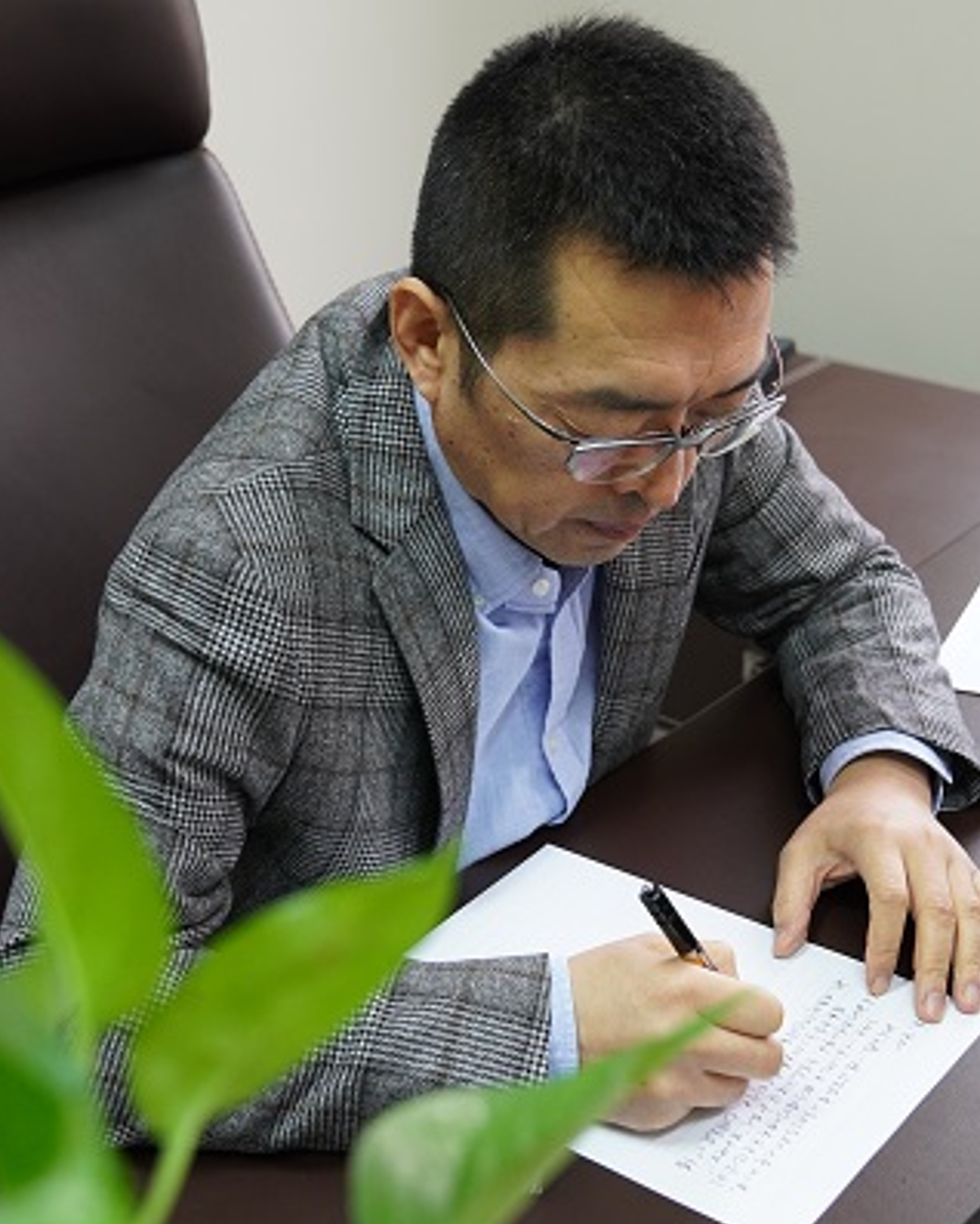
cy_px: 614
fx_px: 1848
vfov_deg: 36.6
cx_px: 536
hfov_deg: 29.7
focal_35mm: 51
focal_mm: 24
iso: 640
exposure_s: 1/50
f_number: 3.2
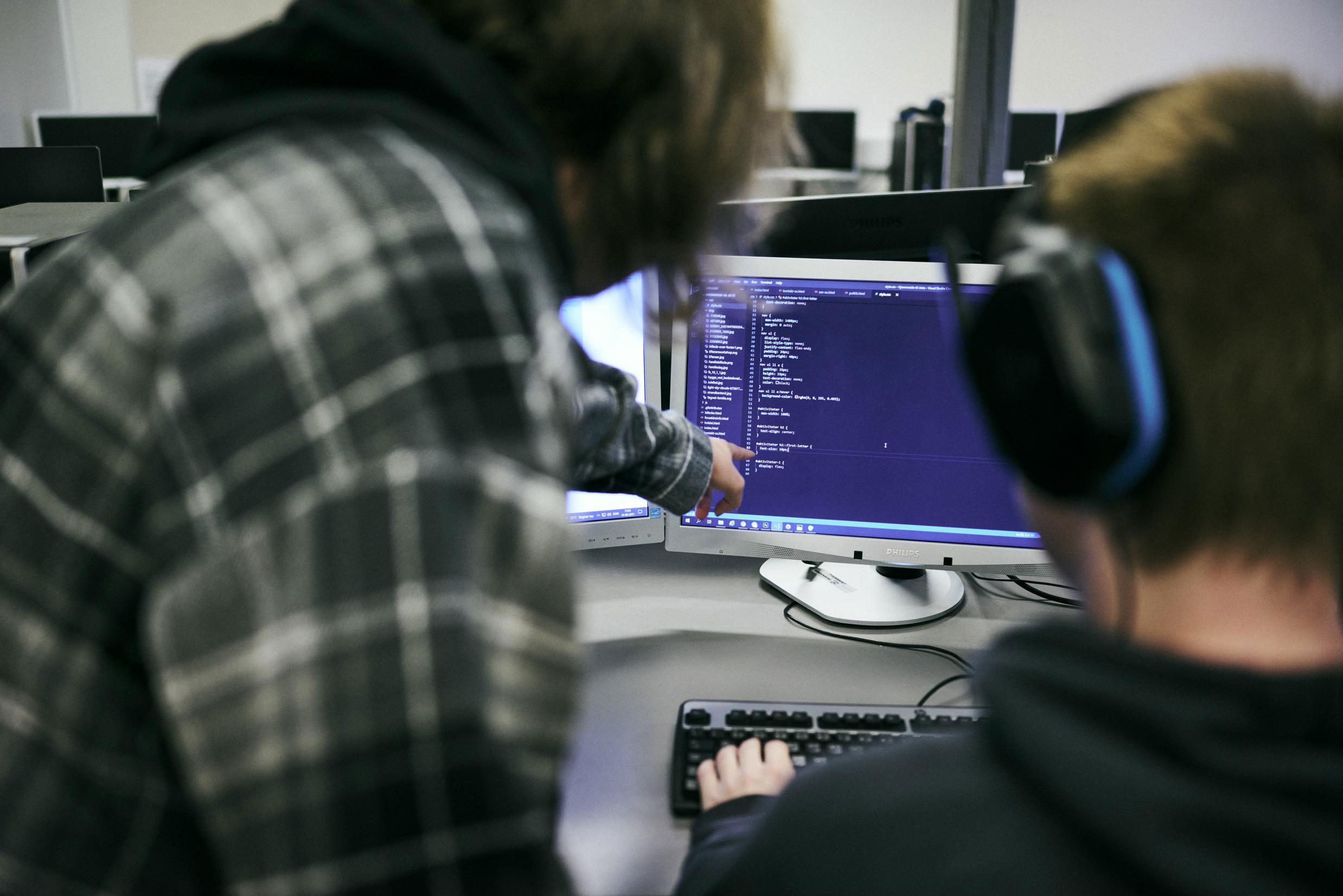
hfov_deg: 54.4
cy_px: 448
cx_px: 672
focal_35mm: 35
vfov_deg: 37.9
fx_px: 1306
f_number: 1.8
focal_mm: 35
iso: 400
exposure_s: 1/125
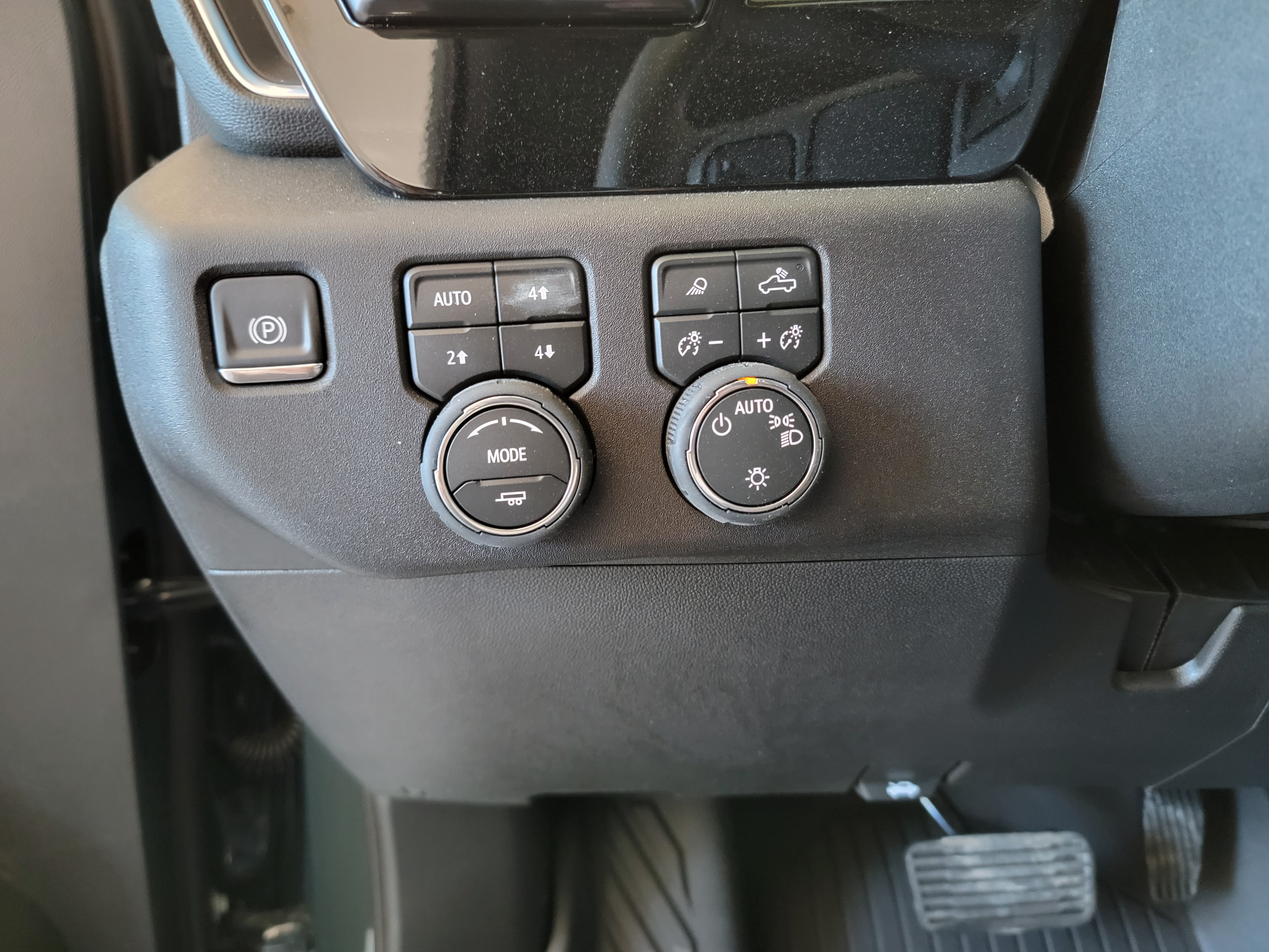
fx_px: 880
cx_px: 634
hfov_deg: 71.6
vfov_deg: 56.8
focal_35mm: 24
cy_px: 476
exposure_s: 1/24
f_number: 1.8
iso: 800
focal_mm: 6.7
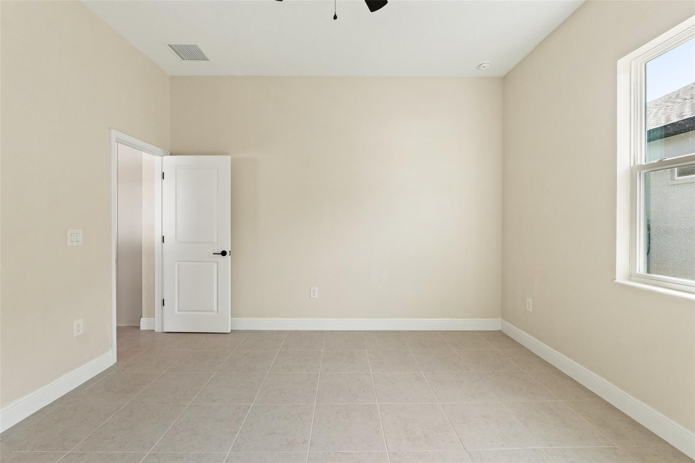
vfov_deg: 77.3
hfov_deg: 100.4
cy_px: 232
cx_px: 348
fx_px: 290
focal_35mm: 15
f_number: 8
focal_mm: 10
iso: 400
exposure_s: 1/20
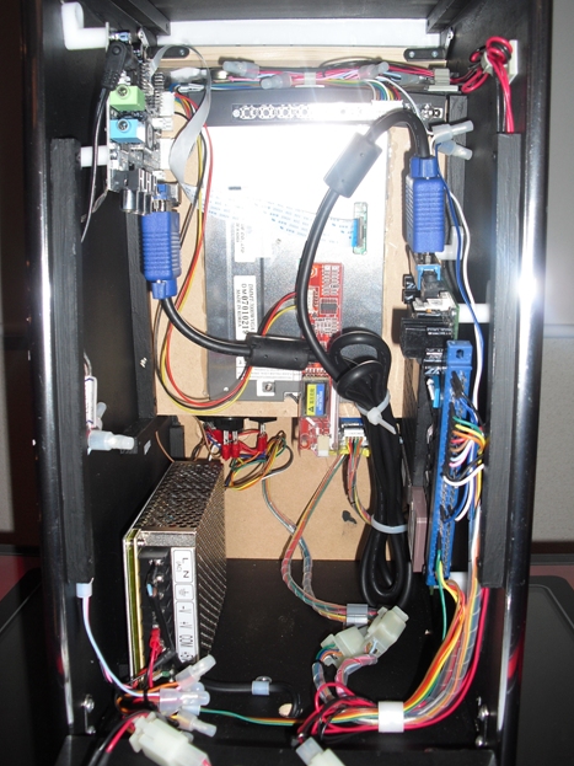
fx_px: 818
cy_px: 379
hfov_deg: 38.7
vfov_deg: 50.1
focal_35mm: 37
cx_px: 288
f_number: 3.1
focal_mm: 6.3
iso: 100
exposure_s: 1/60
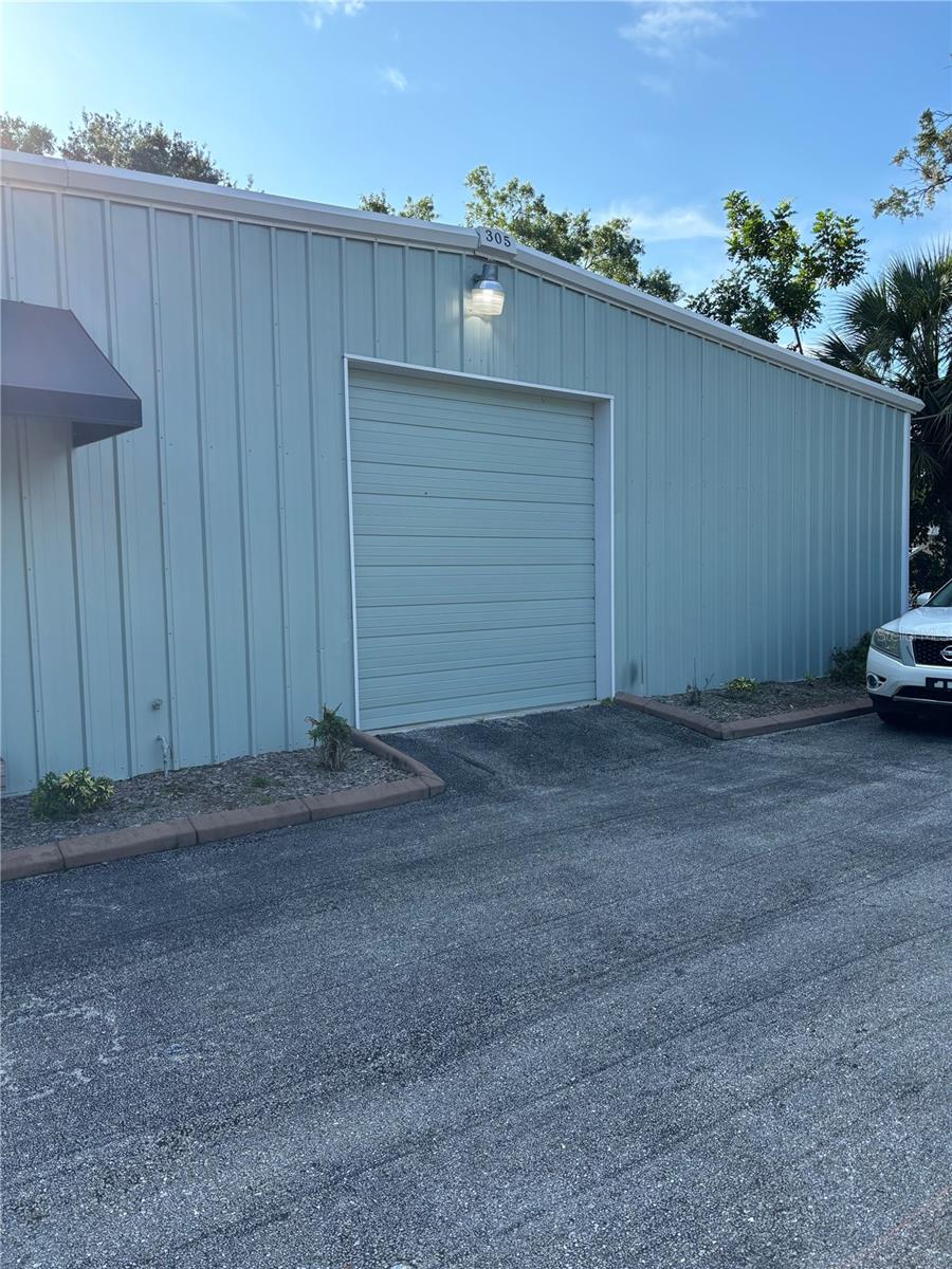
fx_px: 953
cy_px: 634
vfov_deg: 67.3
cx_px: 476
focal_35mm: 26
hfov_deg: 53.1
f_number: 1.6
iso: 50
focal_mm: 5.96
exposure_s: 1/1328
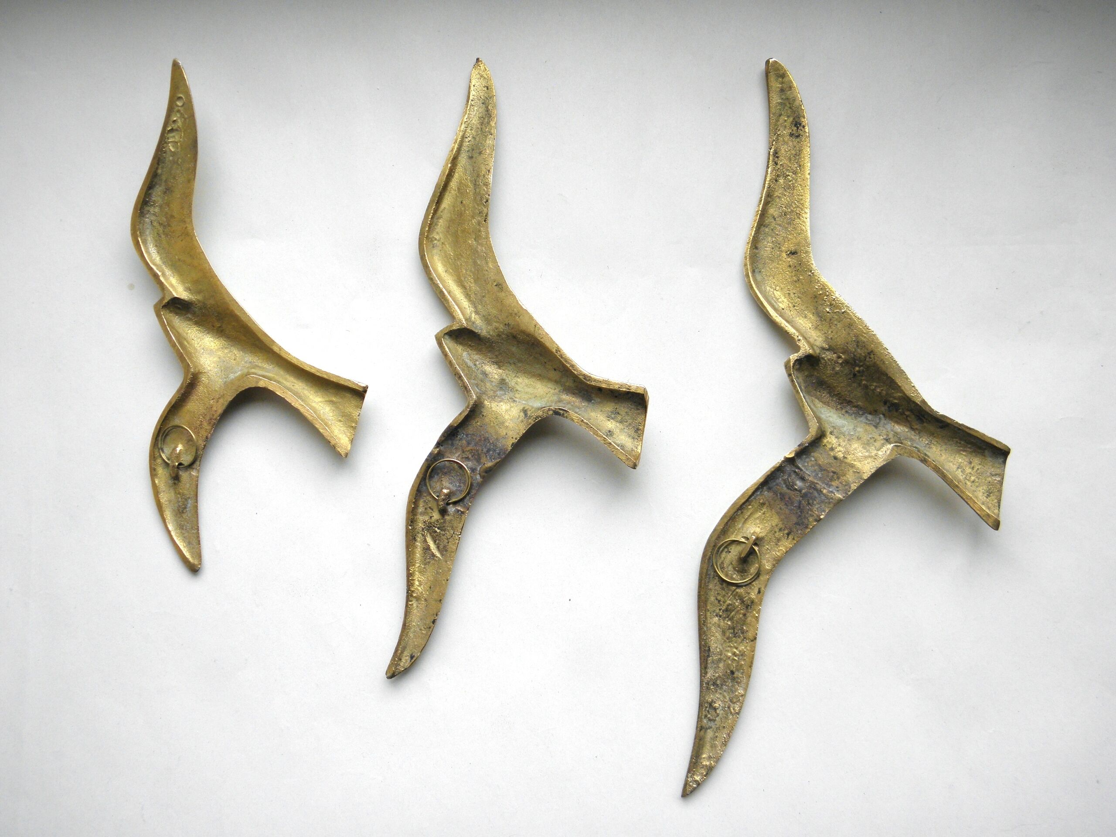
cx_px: 558
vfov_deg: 41.8
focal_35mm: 34
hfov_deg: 54.0
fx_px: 1096
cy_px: 418
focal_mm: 6.2
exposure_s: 1/125
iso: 100
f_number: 3.7
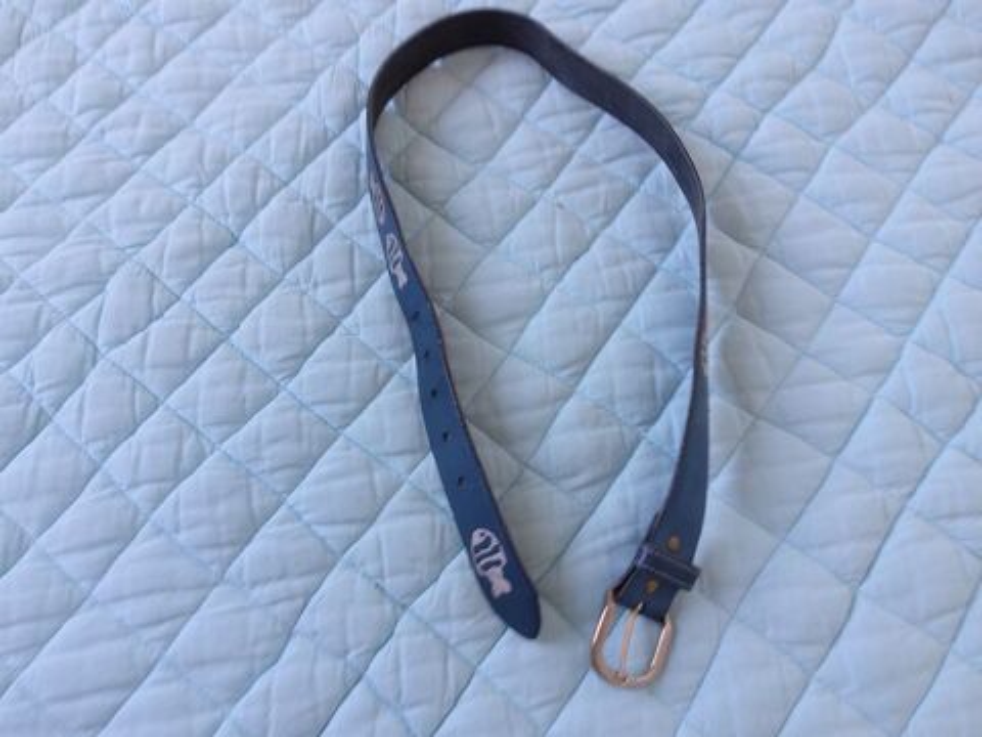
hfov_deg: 67.3
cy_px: 368
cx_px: 491
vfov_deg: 53.1
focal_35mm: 26
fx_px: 738
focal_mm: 3.08
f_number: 2
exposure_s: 1/50
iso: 80
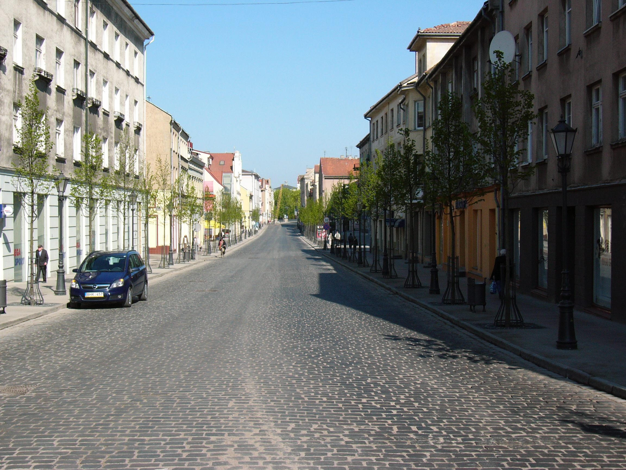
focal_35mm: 53
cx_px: 313
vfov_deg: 27.5
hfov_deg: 36.2
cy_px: 235
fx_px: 958
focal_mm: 8.8
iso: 50
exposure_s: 1/80
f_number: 9.7
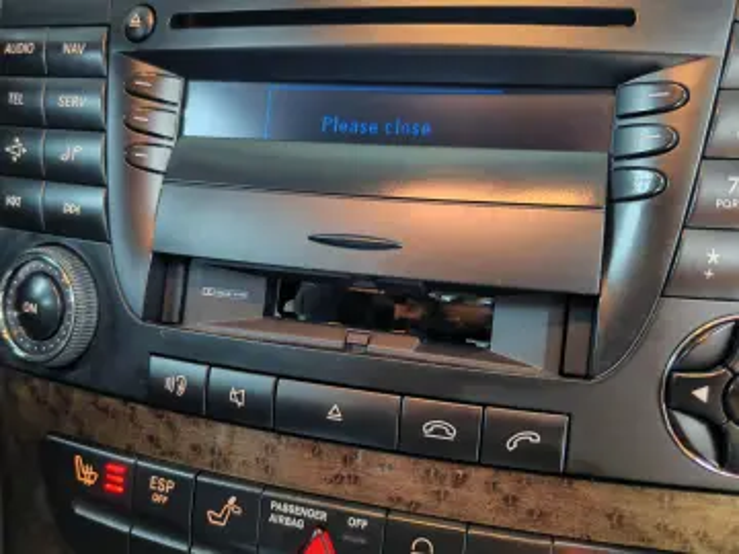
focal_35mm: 26
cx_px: 370
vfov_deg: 53.1
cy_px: 277
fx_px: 555
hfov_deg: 67.3
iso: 1250
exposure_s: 1/30
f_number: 1.6
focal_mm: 5.4
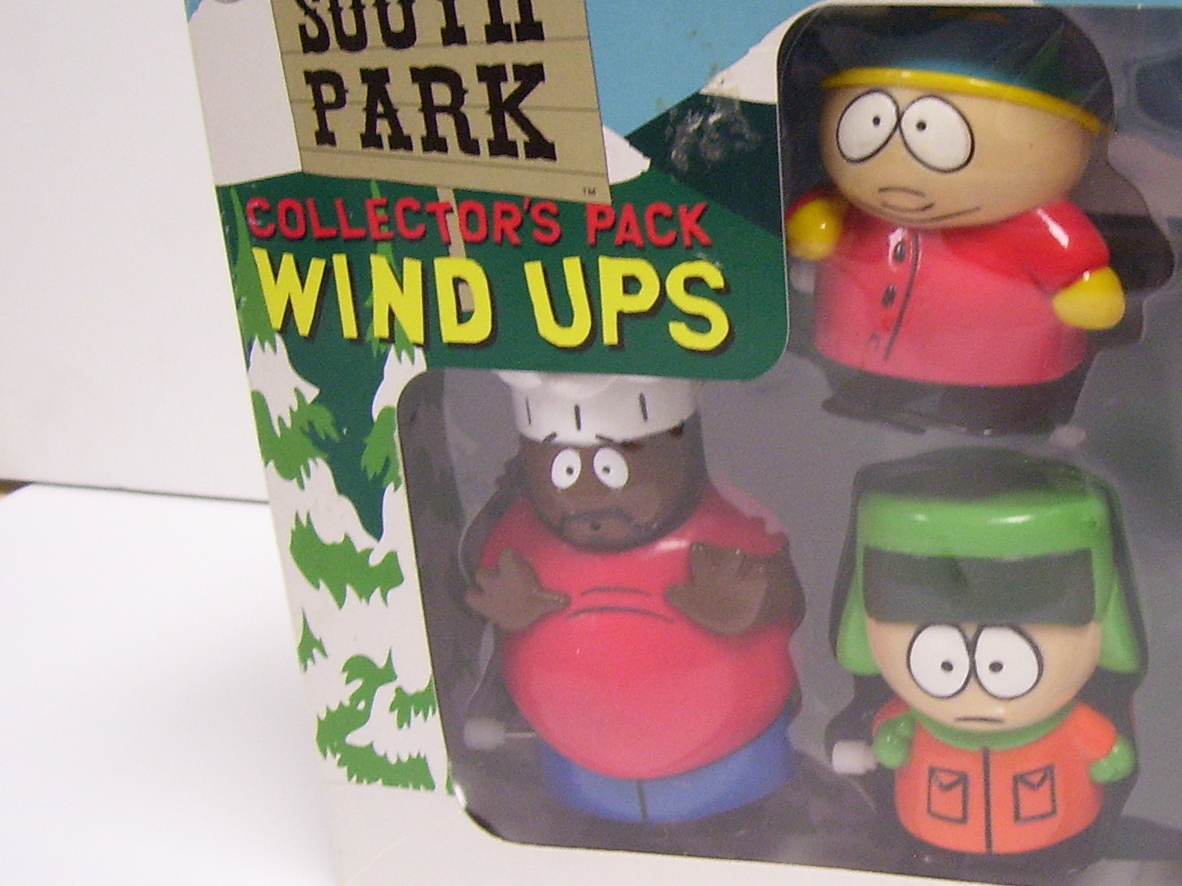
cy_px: 445
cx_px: 997
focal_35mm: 61
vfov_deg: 24.0
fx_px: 2083
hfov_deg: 30.7
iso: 160
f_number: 2.7
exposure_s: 1/30
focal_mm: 5.6
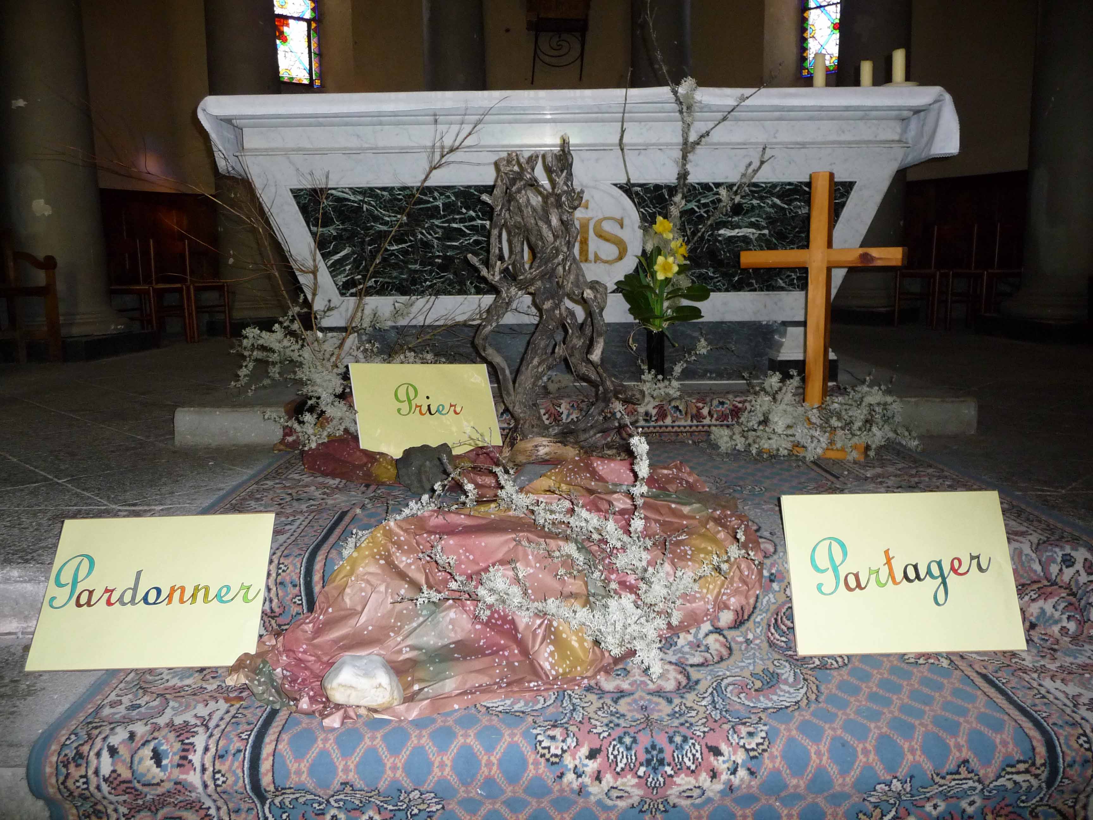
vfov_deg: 49.7
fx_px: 884
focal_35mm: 28
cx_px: 546
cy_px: 410
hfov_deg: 63.4
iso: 250
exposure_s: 1/30
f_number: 3.3
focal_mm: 4.7
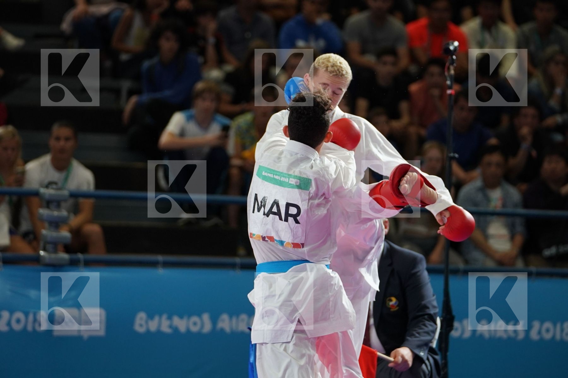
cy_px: 189
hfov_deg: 8.4
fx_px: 3881
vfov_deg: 5.6
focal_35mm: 246
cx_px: 284
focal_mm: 164
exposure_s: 1/1000
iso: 1000
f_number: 2.8
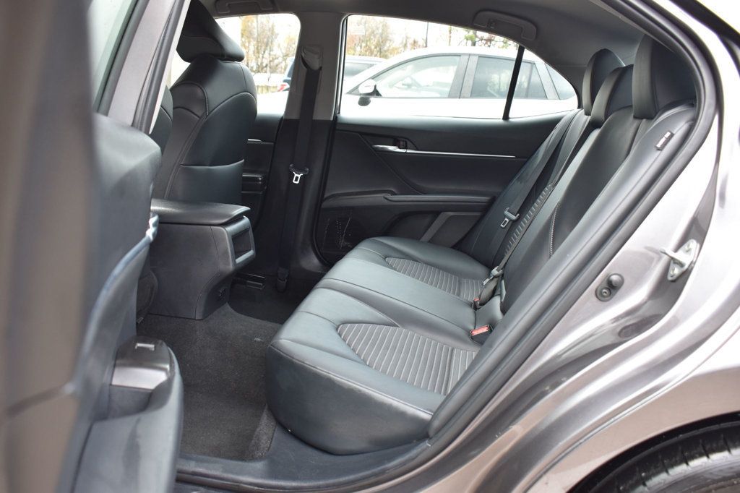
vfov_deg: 39.9
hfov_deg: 57.2
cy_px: 246
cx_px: 370
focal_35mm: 33
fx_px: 678
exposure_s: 1/100
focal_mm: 22
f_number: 5
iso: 400
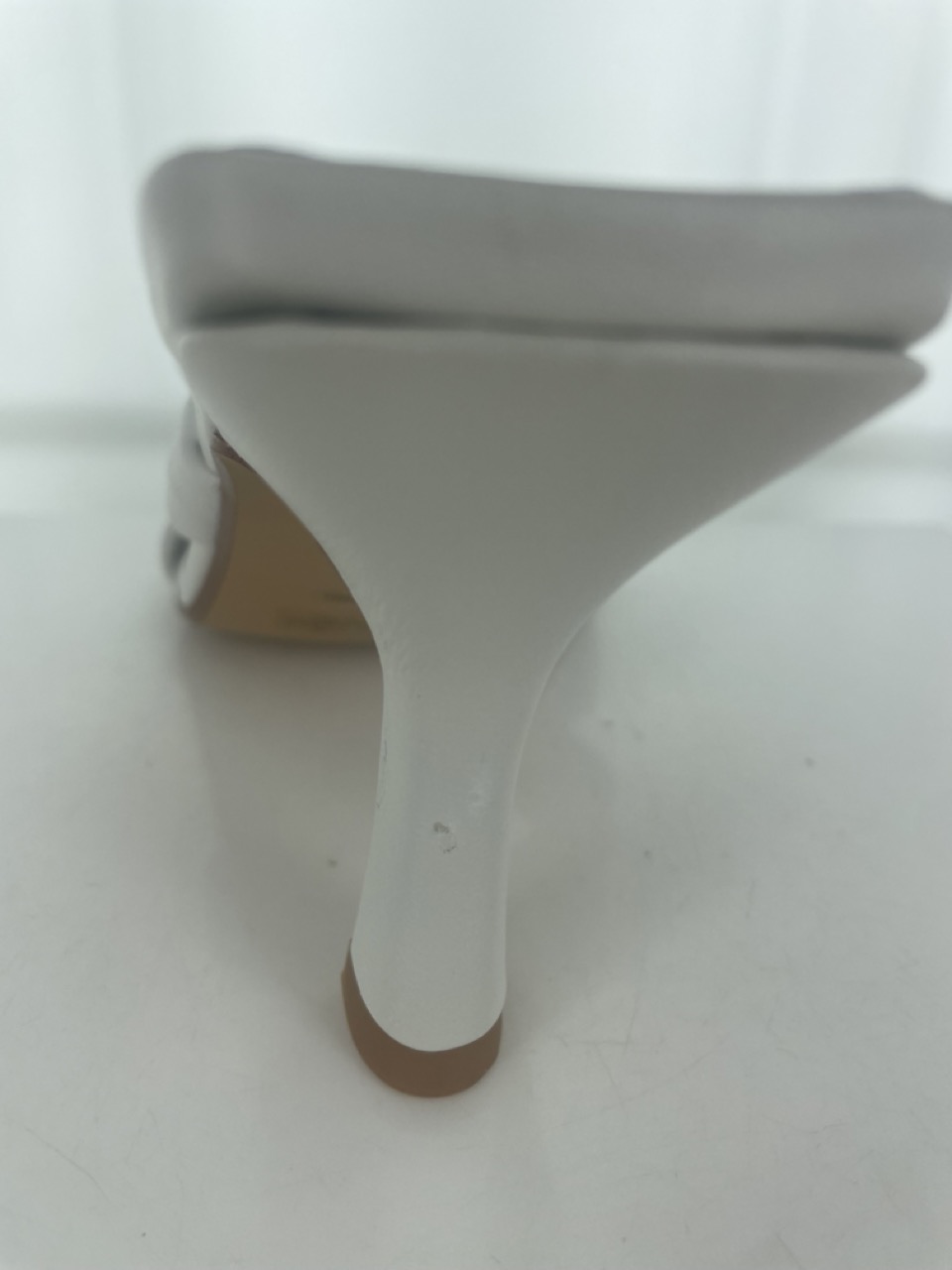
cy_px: 635
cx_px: 476
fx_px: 953
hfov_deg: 53.1
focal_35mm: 26
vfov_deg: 67.3
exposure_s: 1/525
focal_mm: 4.2
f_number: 1.6
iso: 32
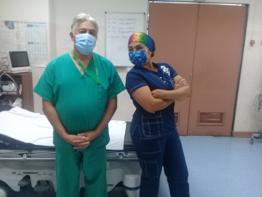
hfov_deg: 58.4
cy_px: 98
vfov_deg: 45.4
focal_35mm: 31
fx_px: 235
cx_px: 131
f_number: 2.2
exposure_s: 1/25
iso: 200
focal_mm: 3.3
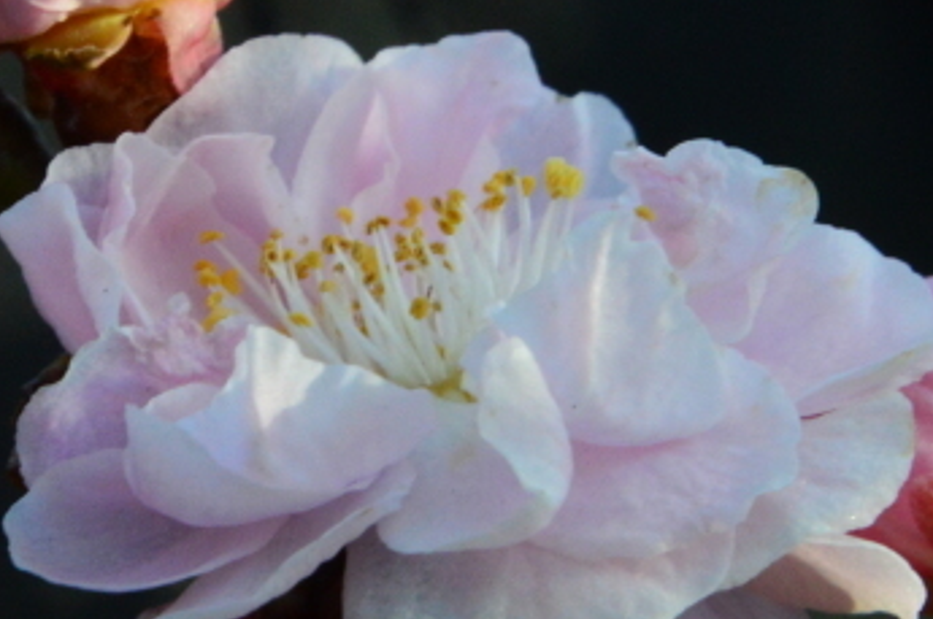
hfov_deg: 1.5
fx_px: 34576
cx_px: 373
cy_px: 231
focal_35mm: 1336
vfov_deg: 1.0
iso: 1400
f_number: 20
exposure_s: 1/250
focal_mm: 300
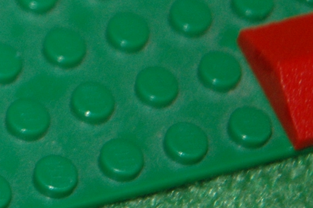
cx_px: -340
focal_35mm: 446
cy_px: -188
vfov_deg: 3.1
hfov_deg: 4.6
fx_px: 3875
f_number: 4.5
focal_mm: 70
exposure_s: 1/60
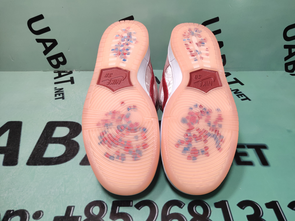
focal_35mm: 30
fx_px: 256
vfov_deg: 46.8
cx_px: 148
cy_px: 110
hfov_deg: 60.0
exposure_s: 1/100
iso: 85
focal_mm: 4.35
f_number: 1.79
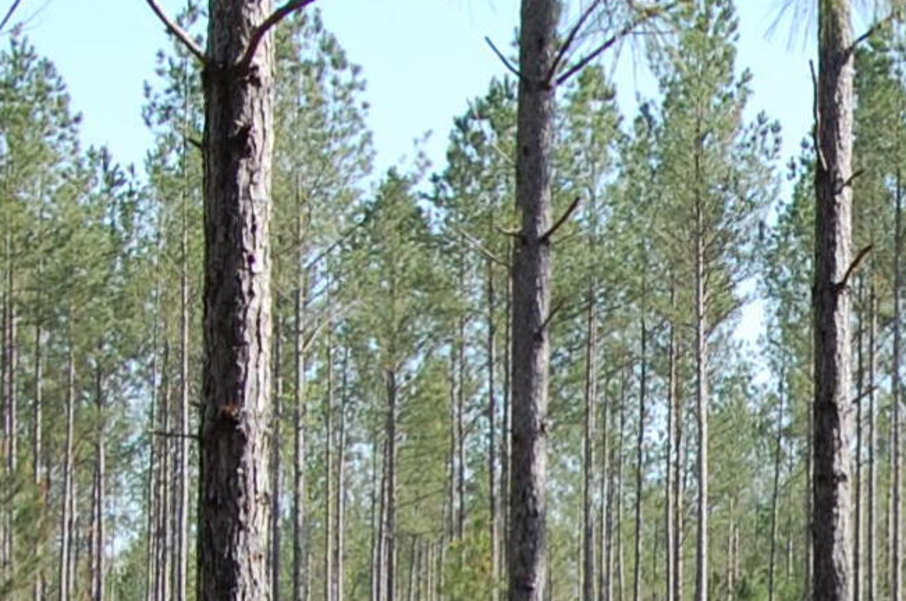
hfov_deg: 12.0
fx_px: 4171
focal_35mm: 166
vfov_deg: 8.2
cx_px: 1253
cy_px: 714
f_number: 7.1
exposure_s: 1/200
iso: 200
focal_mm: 24
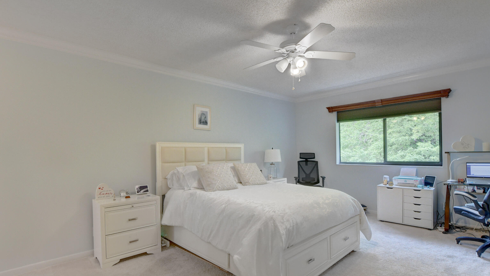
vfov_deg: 63.8
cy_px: 152
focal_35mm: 17
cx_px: 249
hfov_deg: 95.9
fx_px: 221
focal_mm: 10
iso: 1000
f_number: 8
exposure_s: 1/40
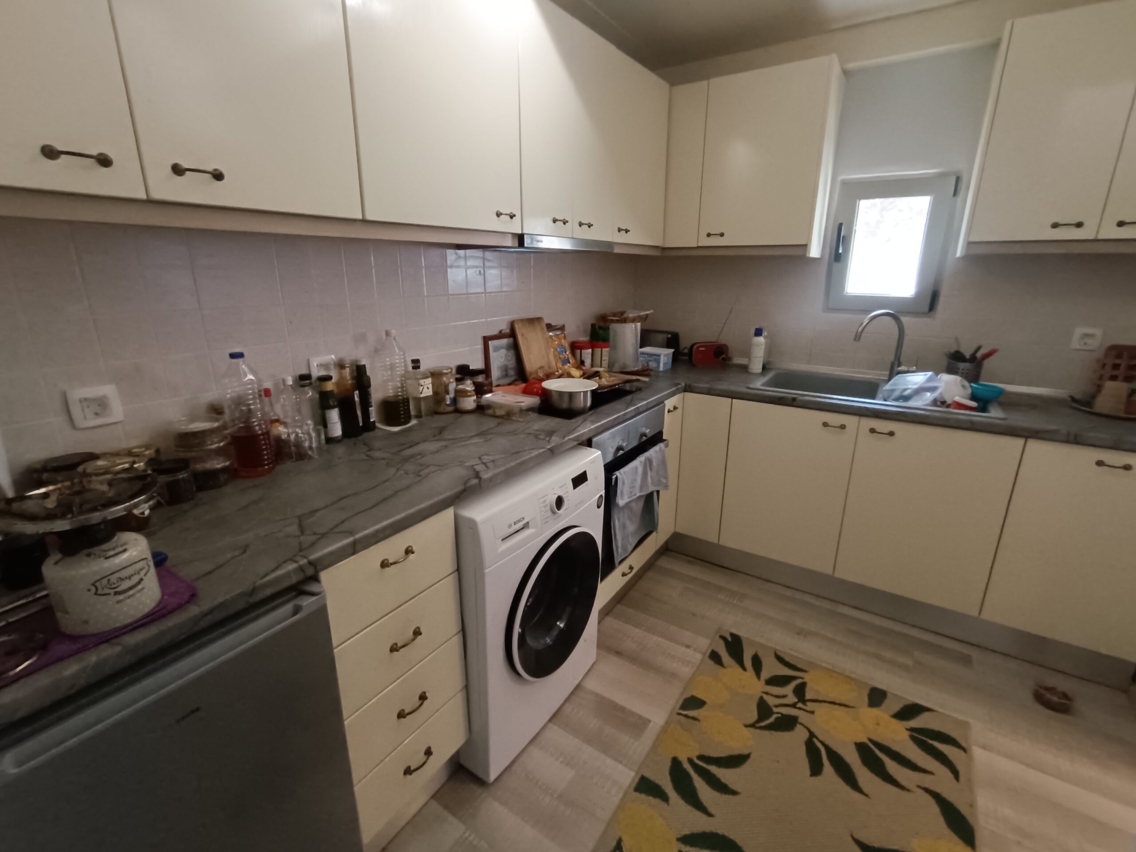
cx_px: 568
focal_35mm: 16
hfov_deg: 94.5
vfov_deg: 78.1
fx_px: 525
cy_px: 426
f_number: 2.2
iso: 600
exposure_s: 1/50
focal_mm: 1.66
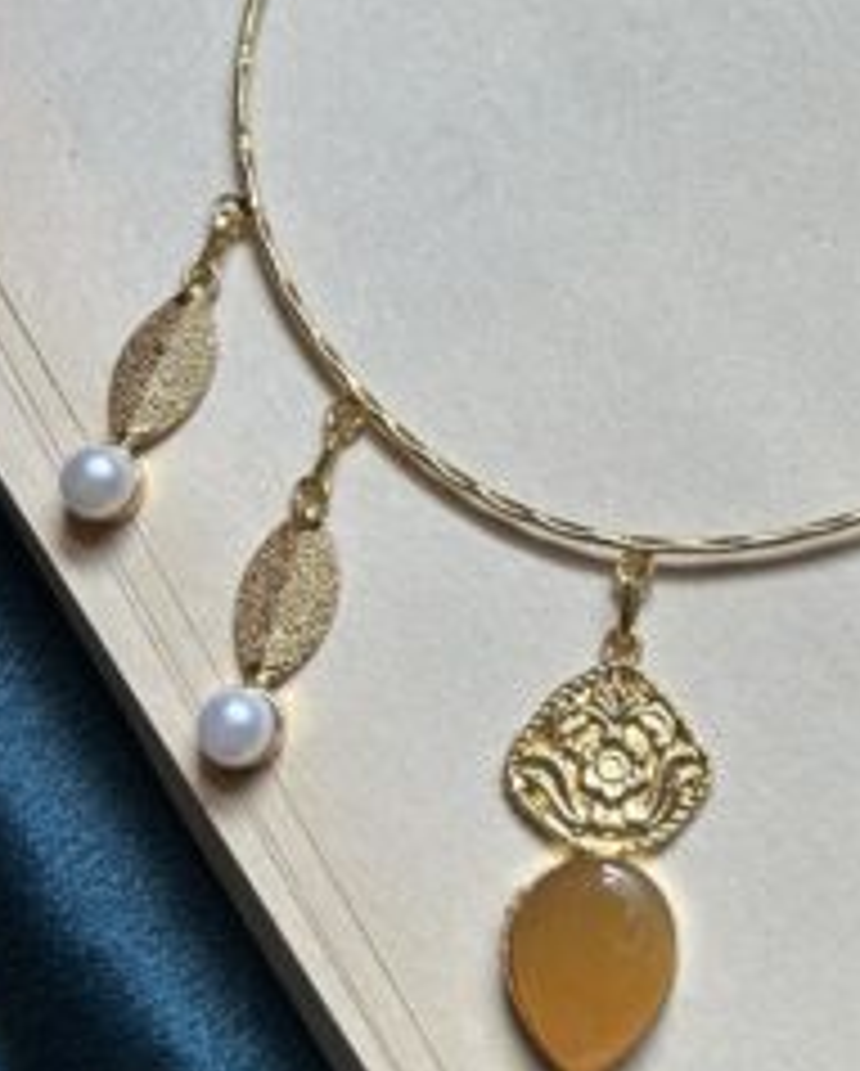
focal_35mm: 61
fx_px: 1937
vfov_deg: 30.1
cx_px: 689
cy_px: 205
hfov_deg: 24.6
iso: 64
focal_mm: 5.7
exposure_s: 1/121
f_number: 1.5
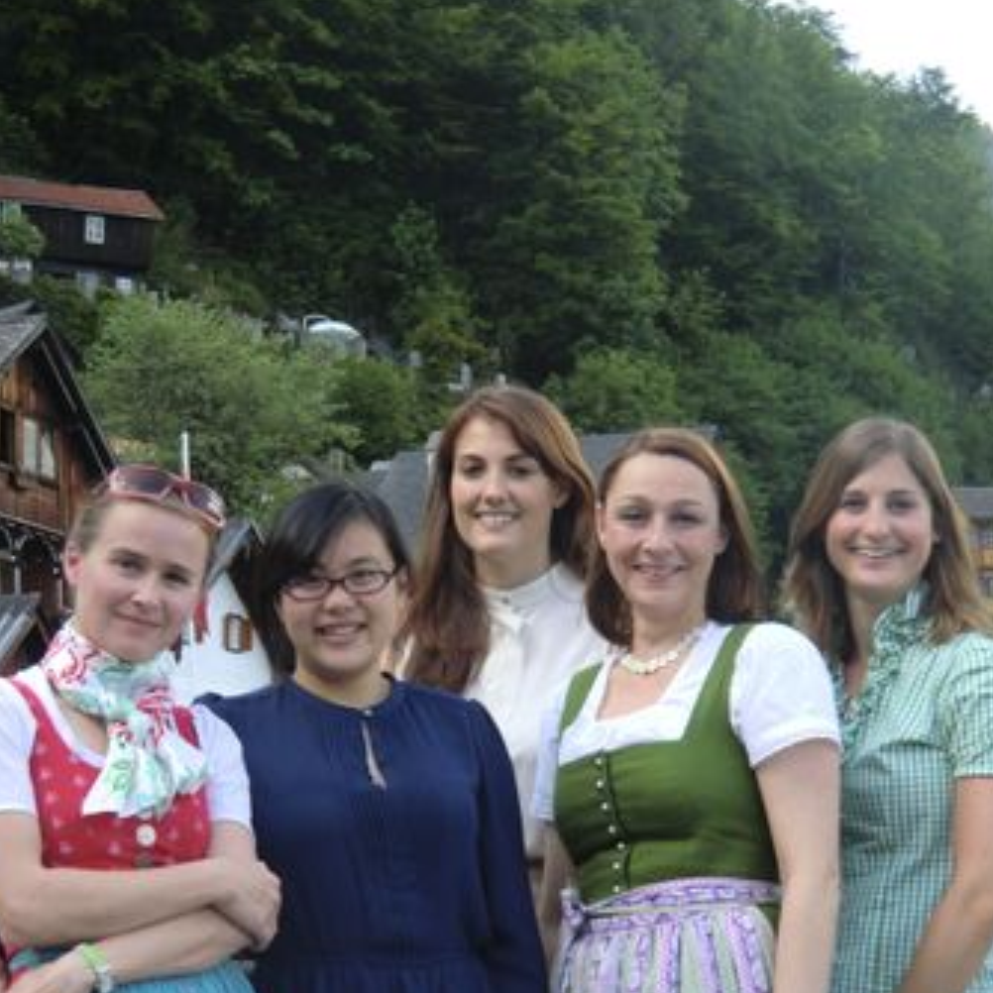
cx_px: 535
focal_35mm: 88
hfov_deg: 19.7
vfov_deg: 19.7
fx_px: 2856
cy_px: 508
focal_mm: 11.6
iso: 64
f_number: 4.4
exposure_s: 1/60
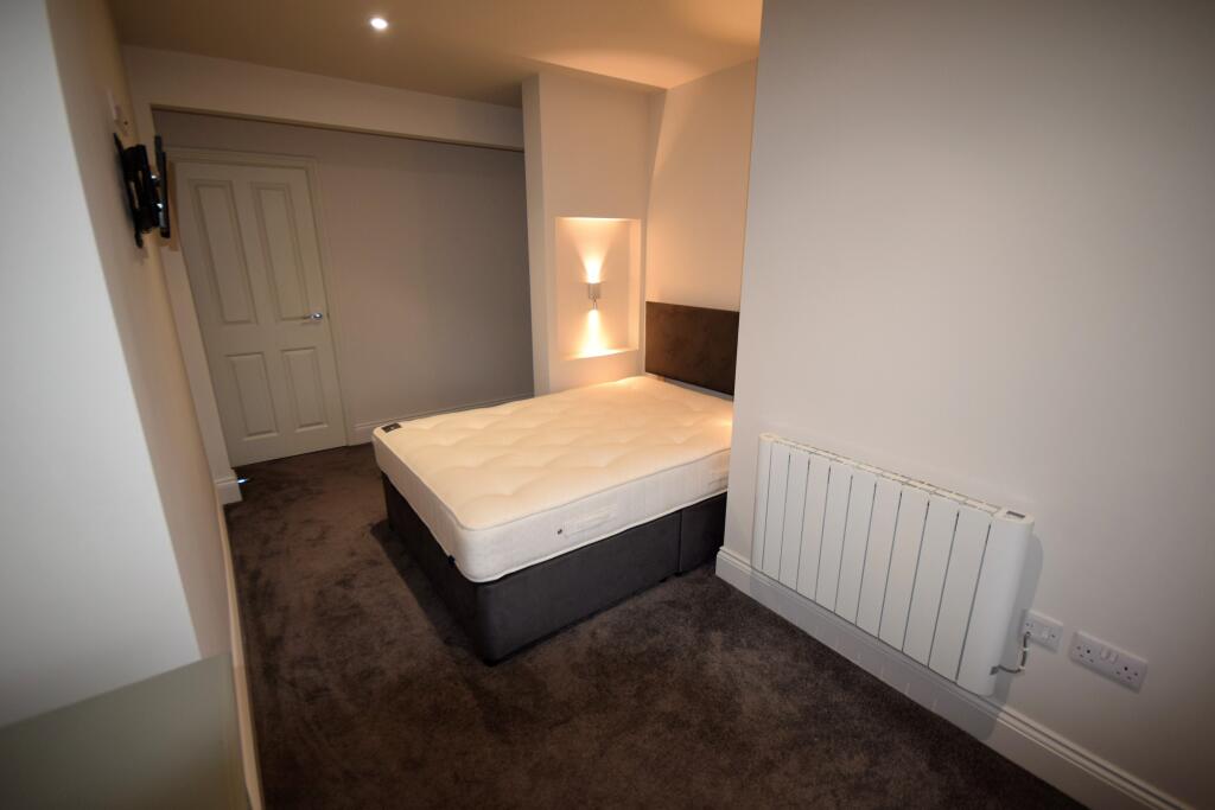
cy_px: 405
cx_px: 608
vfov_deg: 77.3
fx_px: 506
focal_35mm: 15
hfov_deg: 100.4
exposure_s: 1/60
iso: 800
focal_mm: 10
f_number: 4
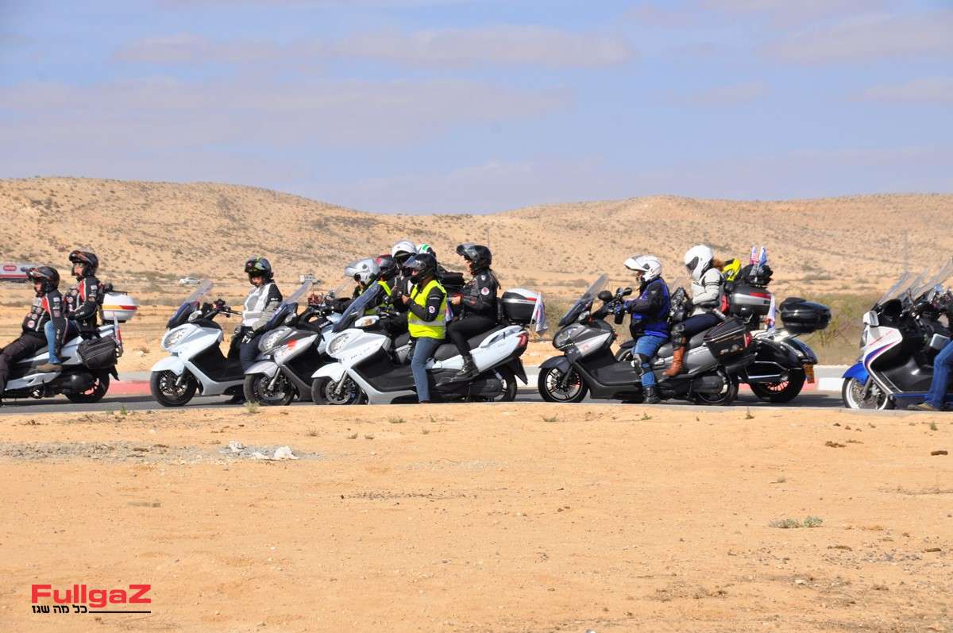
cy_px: 316
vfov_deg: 12.1
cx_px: 476
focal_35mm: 112
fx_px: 2974
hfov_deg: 18.2
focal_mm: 75
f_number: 10
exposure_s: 1/500
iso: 200
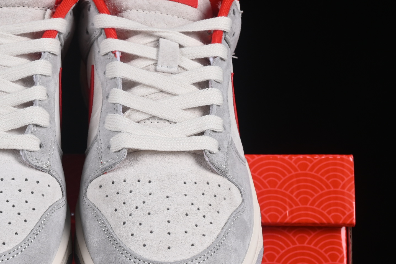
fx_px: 1606
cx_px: 65
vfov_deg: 9.4
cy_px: 171
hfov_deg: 14.0
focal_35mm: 146
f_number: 8
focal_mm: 50
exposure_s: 1/80
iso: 160
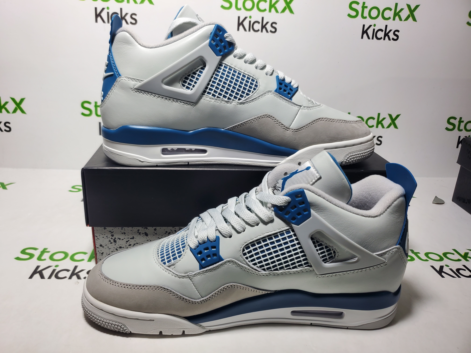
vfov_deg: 53.1
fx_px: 354
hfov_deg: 67.3
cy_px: 176
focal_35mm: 26
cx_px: 236
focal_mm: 4.3
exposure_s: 1/384
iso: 50
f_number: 1.5
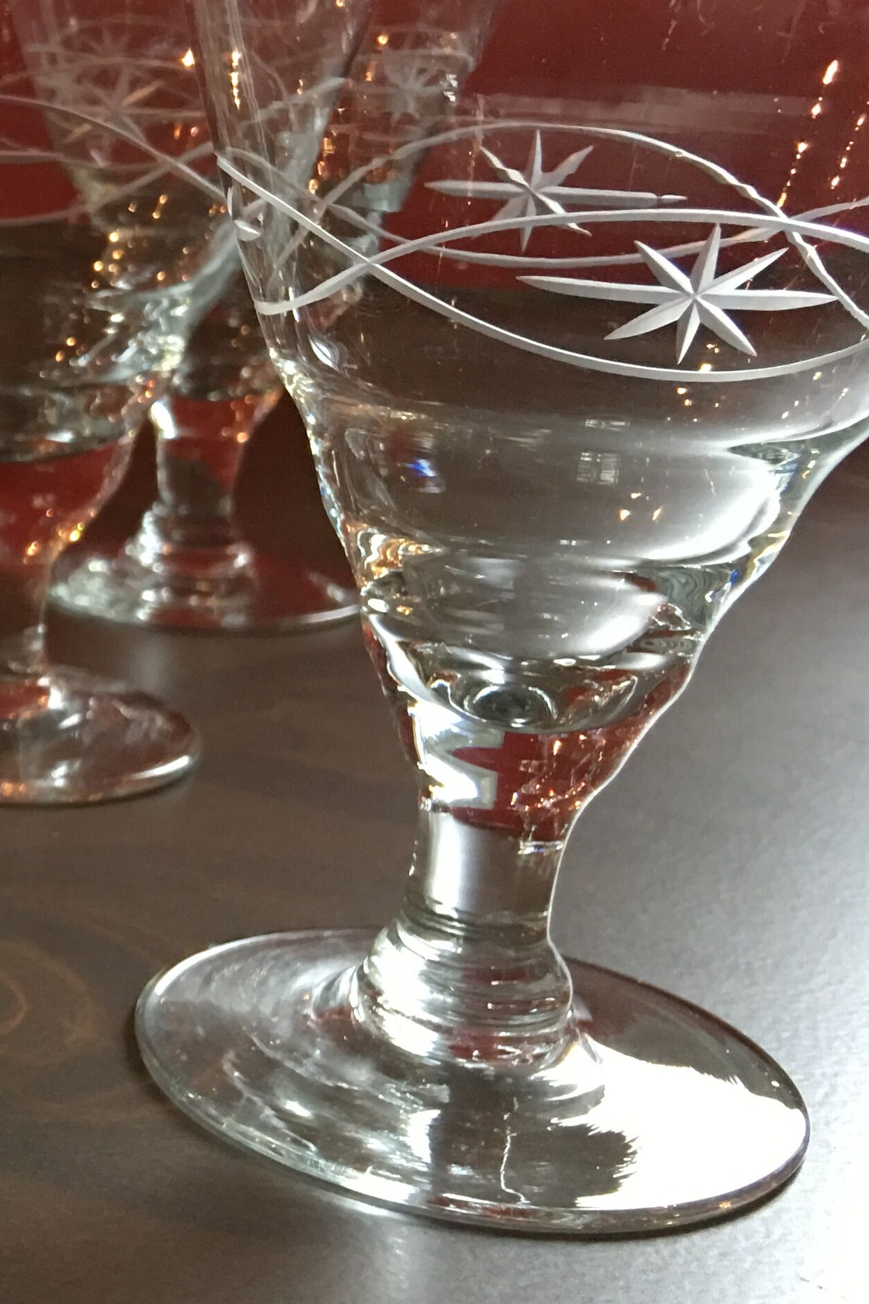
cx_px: -498
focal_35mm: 65
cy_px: 638
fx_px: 2354
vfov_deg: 31.0
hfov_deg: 18.2
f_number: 2.2
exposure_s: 1/17
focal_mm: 4.15
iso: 100
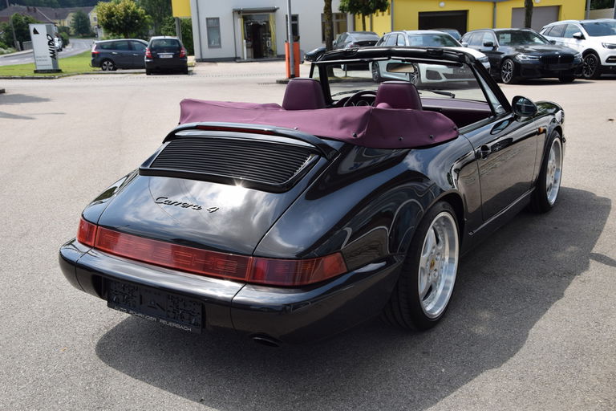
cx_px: 308
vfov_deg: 34.2
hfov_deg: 49.6
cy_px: 206
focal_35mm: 39
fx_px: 667
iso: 200
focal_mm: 26
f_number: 10
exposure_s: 1/400
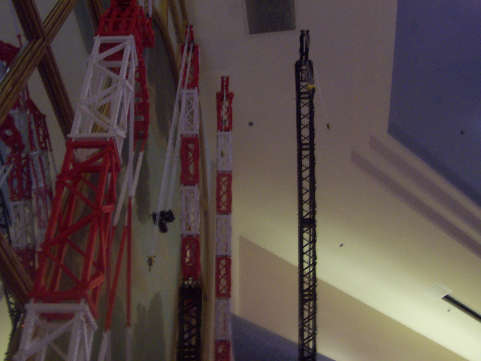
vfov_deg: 38.7
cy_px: 180
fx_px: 514
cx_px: 240
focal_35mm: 37
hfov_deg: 50.1
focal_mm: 5.6
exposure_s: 1/8
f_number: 2.8
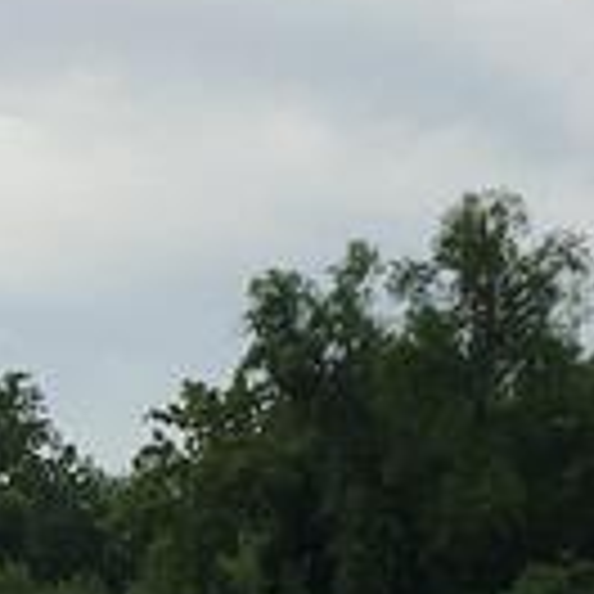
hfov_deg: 8.6
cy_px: 796
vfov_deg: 8.6
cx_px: -230
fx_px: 3863
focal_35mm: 199
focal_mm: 4.15
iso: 25
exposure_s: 1/620
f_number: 2.2
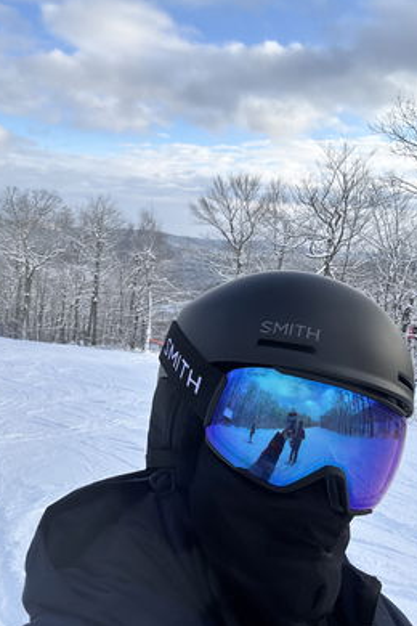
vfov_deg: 58.7
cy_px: 313
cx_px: 192
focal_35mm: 32
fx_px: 556
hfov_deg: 41.1
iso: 25
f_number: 1.9
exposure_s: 1/1000
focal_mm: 2.69
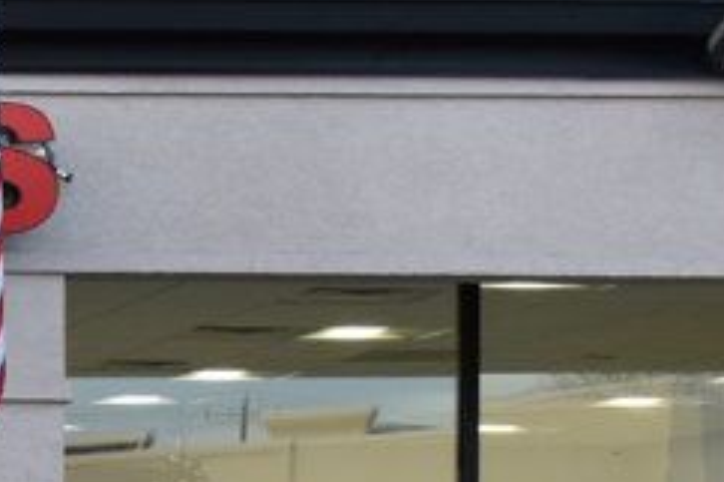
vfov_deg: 7.6
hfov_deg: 10.5
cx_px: -784
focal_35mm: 178
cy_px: 730
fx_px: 3577
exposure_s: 1/80
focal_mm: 28
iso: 400
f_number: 8
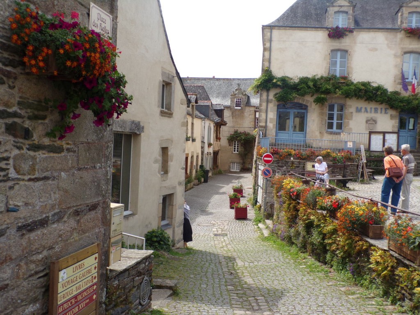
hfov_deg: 50.1
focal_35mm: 37
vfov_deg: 38.7
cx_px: 210
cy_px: 158
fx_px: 449
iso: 80
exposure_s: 1/400
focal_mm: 6.6
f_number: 4.7
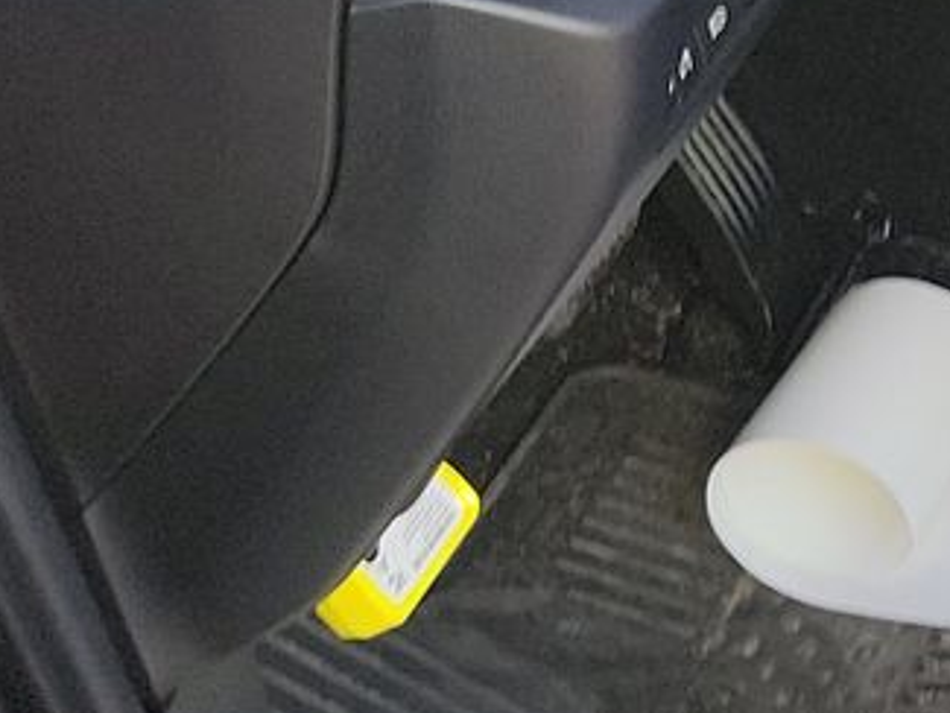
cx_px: 1853
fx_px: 3240
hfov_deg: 14.2
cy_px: -622
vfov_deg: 11.5
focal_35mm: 118
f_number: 1.8
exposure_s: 1/59
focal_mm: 6.7
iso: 76
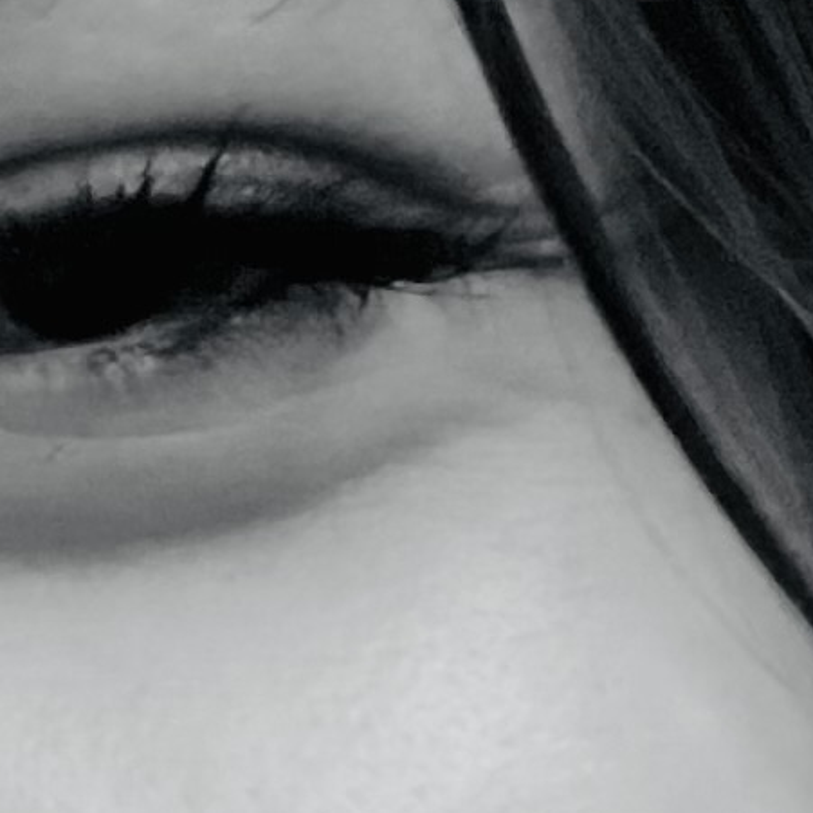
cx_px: -505
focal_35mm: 608
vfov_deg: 2.9
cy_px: 982
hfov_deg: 2.9
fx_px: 16156
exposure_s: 1/33
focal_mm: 9
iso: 320
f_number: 2.8
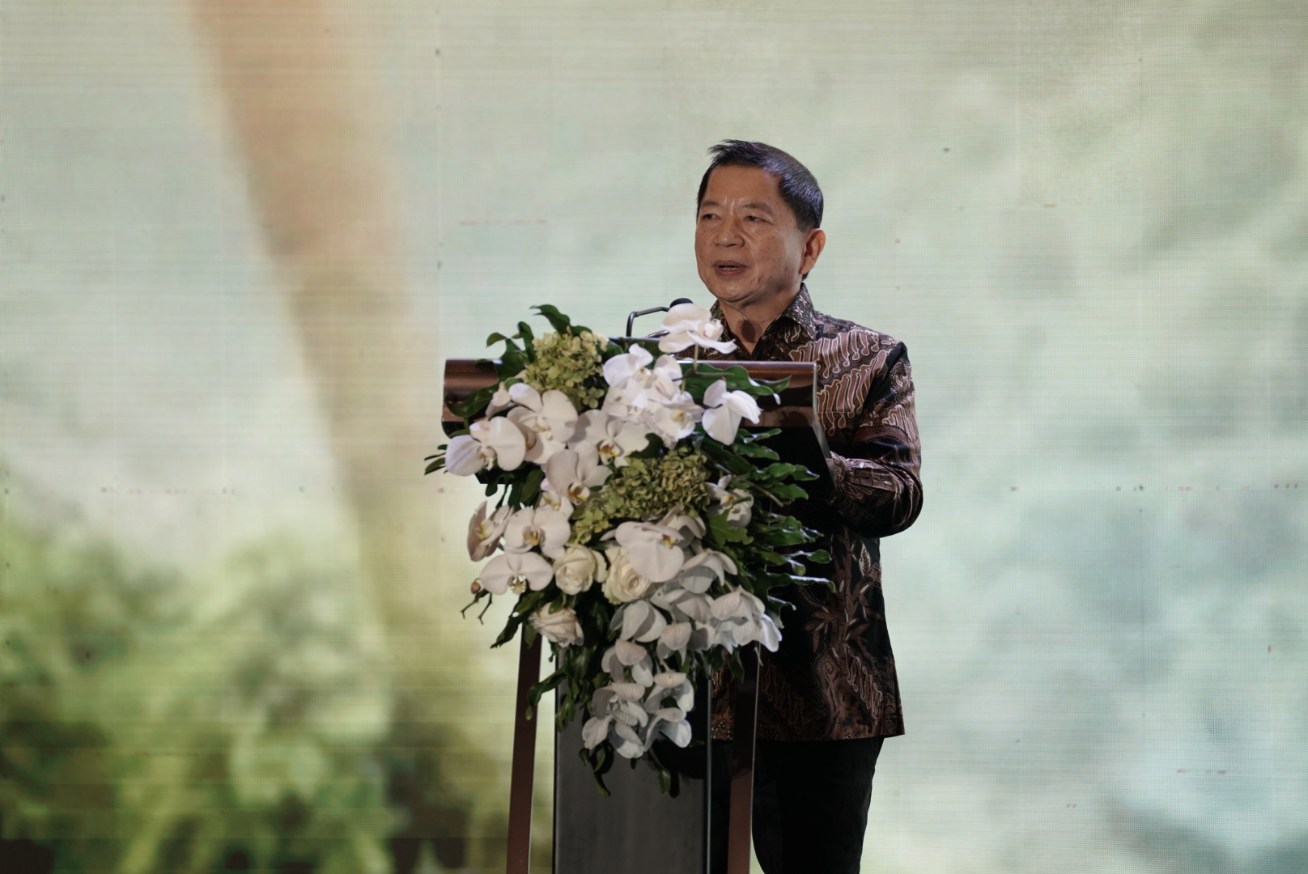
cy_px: 437
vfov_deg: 5.7
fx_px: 8762
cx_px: 654
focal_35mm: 241
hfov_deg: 8.5
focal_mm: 241
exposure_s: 1/100
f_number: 5.6
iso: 800
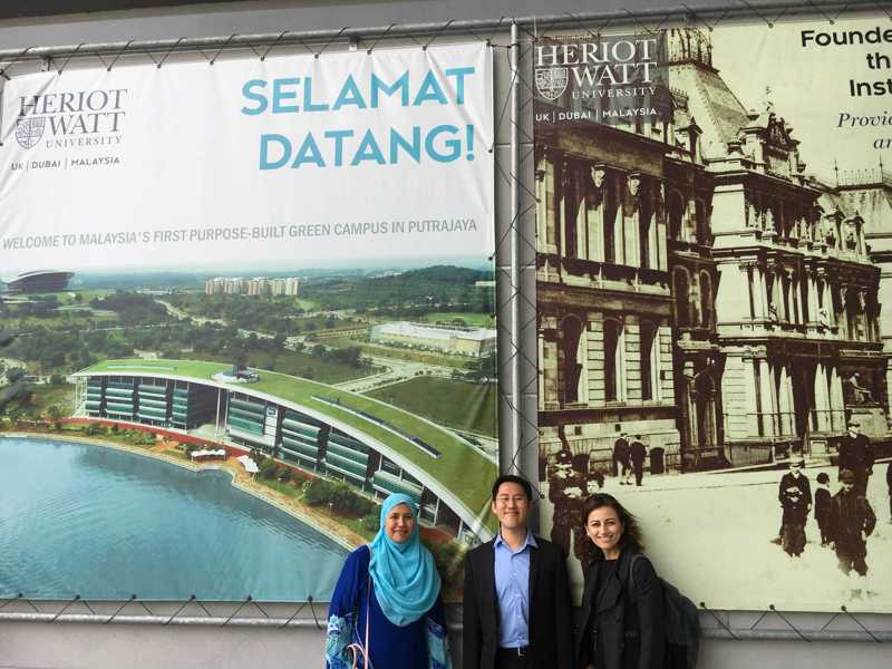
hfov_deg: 61.7
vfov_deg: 48.2
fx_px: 747
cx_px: 446
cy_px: 334
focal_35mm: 29
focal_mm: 4.15
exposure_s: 1/427
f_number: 2.2
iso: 25
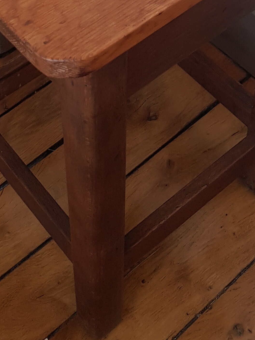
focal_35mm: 74
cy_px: -84
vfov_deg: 23.7
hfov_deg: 19.9
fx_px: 727
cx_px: 118
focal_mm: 4.2
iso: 80
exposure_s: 1/60
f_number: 1.7
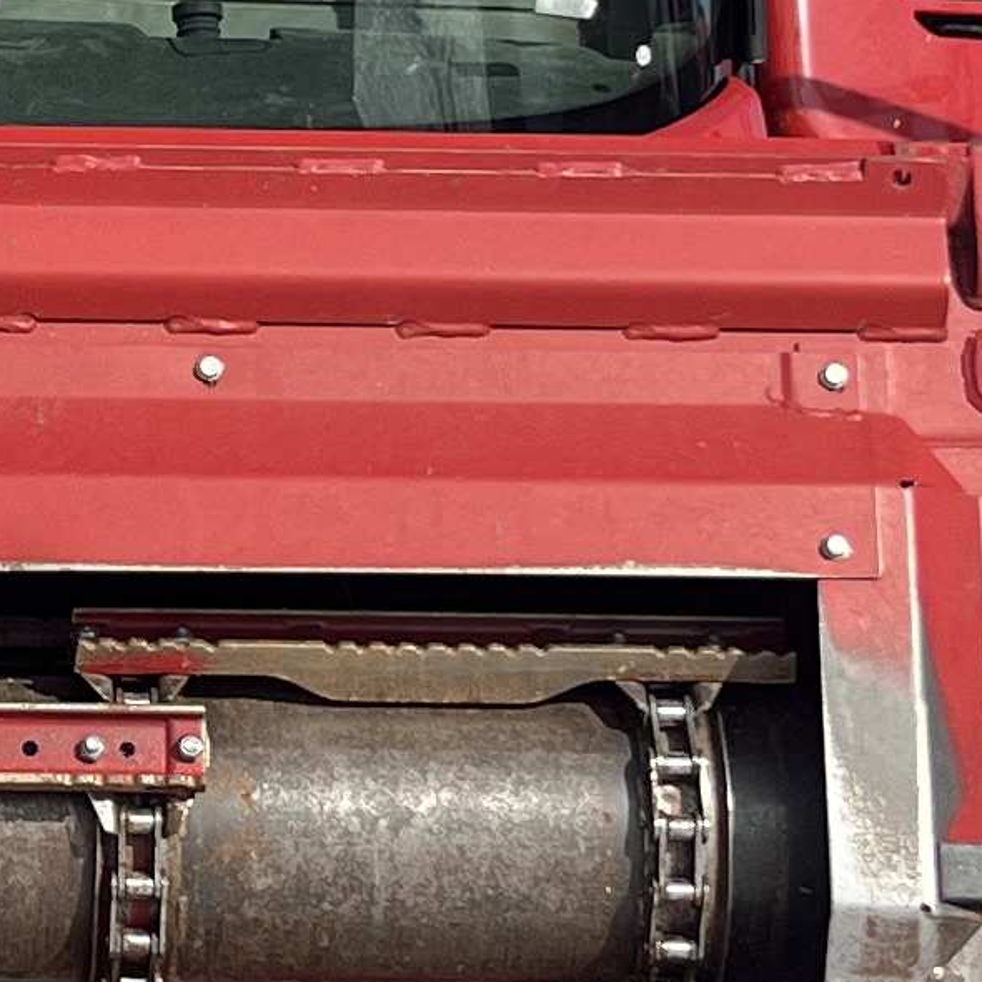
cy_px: 102
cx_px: -63
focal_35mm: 157
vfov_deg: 11.1
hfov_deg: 11.0
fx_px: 5039
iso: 50
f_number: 1.6
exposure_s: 1/3745
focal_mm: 5.1
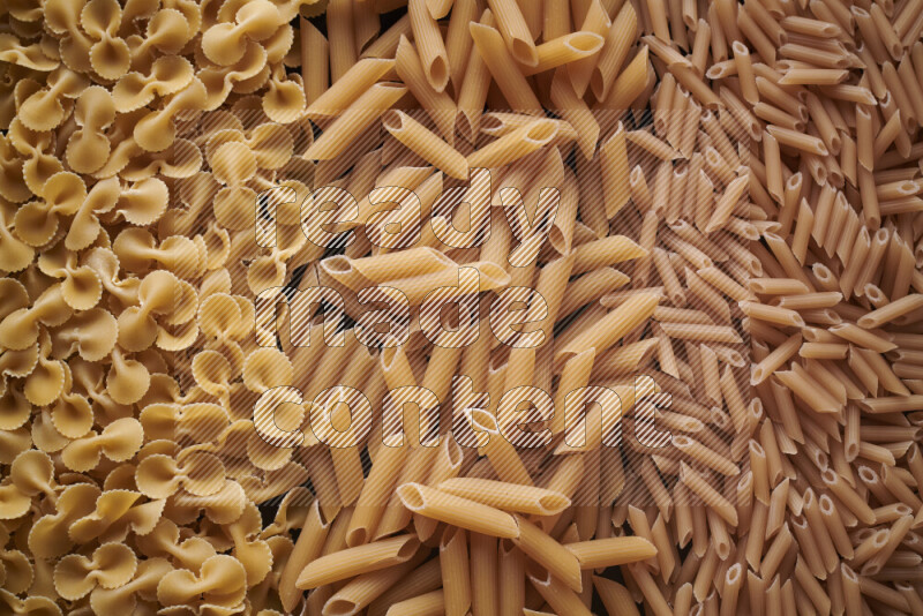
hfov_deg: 39.6
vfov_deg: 27.0
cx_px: 462
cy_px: 308
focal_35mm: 50
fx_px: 1282
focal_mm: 50
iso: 160
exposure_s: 1/100
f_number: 8
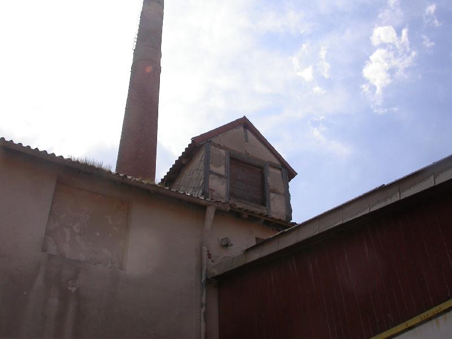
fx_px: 496
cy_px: 170
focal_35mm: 38
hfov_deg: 49.0
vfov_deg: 37.7
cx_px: 226
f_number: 5.3
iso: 100
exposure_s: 1/1269
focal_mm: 7.85
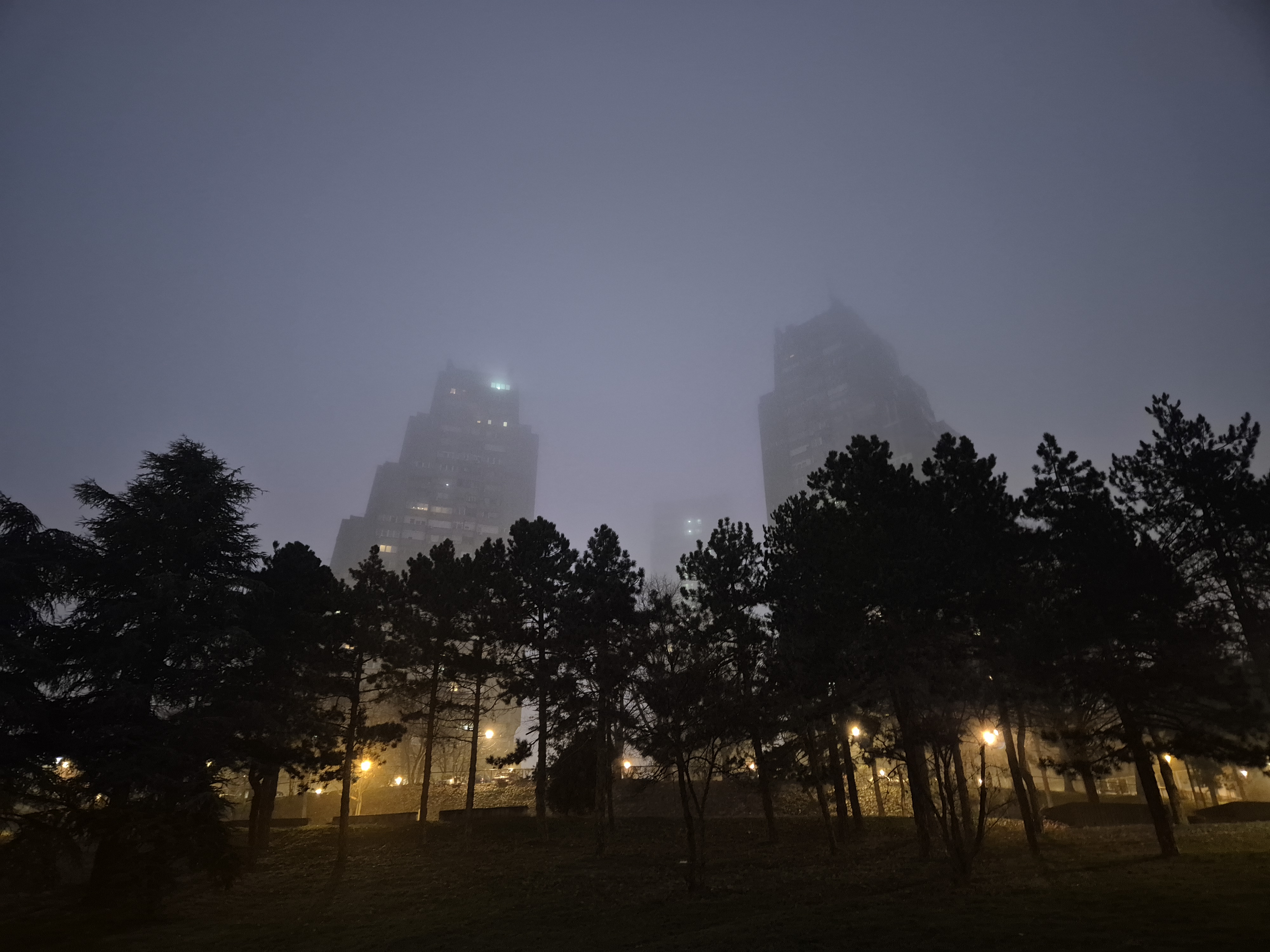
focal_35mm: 23
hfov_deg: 73.9
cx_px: 635
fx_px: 844
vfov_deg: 58.9
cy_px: 476
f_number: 1.8
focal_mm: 5.4
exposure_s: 1/17
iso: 1600
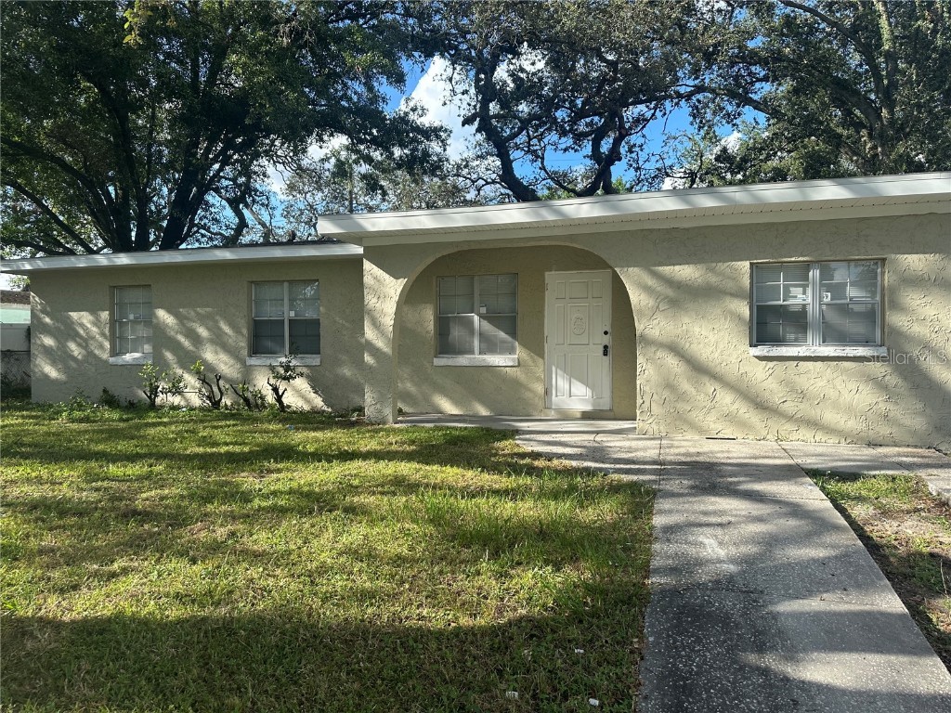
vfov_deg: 56.8
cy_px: 356
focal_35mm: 24
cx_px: 476
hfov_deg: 71.6
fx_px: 659
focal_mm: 6.86
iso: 80
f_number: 1.78
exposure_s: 1/1880
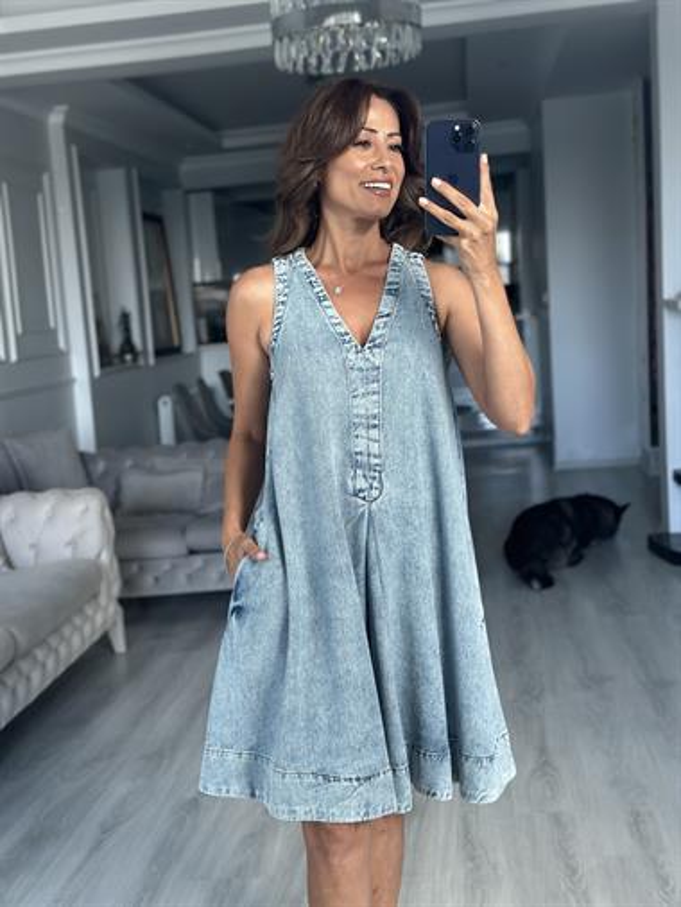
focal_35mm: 48
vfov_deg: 39.6
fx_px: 1258
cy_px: 454
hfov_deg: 30.3
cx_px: 340
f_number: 1.78
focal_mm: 6.86
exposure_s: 1/60
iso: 125
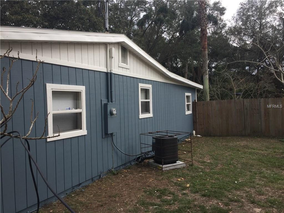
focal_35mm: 29
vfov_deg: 48.2
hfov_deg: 61.7
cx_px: 142
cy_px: 106
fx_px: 238
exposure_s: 1/694
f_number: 2.2
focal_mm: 4.15
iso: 32
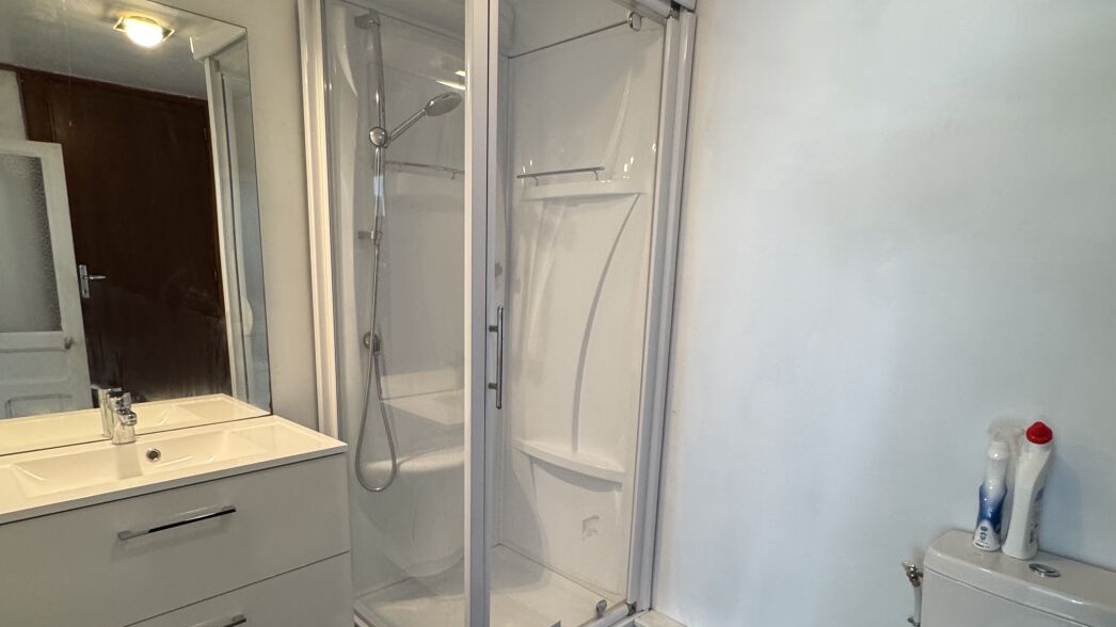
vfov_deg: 52.9
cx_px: 551
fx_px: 621
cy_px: 401
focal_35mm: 21
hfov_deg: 83.8
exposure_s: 1/50
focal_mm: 2.22
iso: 250
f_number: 2.2
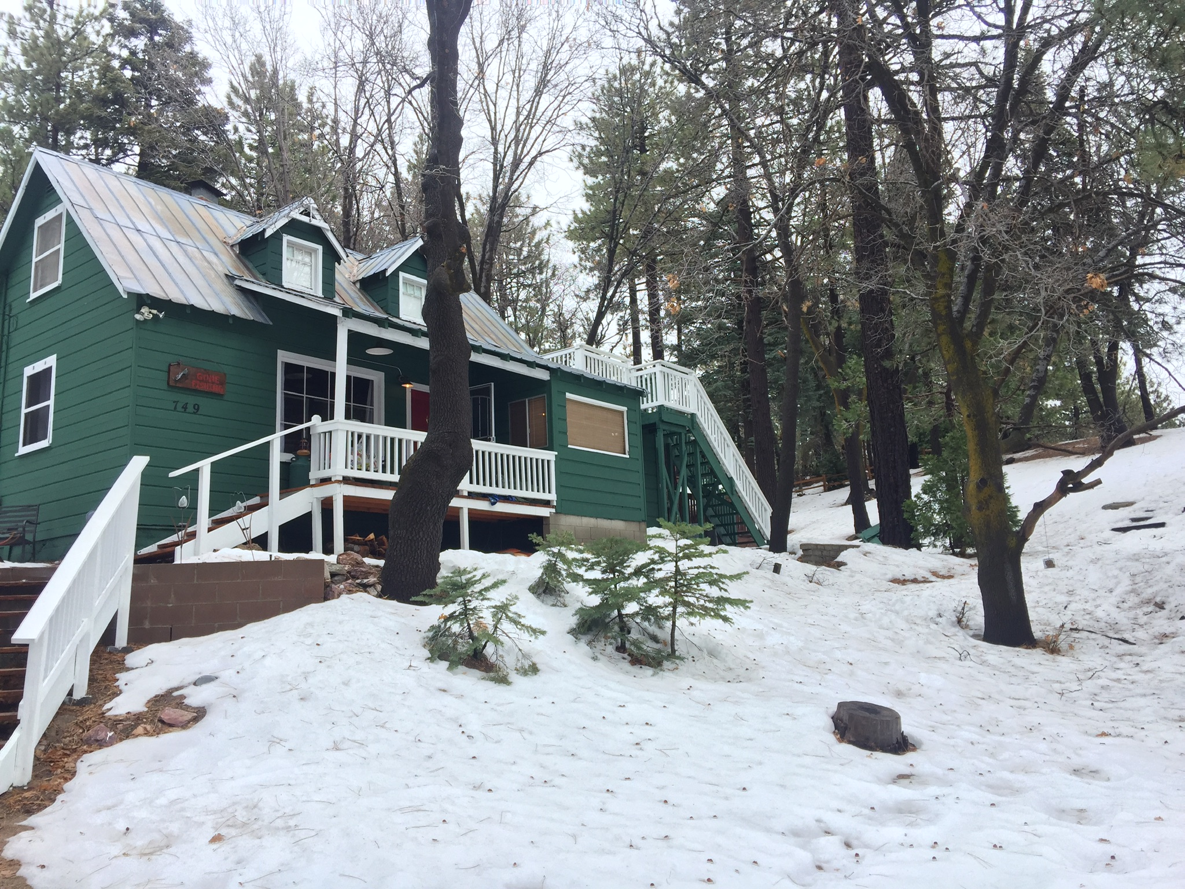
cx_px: 592
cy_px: 444
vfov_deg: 48.2
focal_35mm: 29
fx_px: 993
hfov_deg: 61.7
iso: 32
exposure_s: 1/449
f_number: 2.2
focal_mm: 4.15
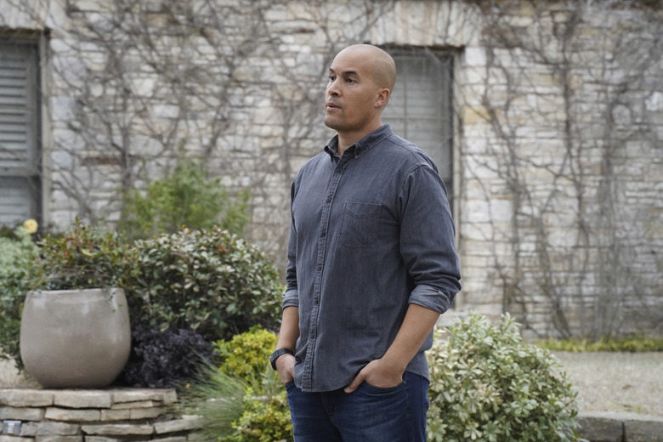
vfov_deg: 10.5
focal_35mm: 130
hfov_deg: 15.8
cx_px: 332
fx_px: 2394
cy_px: 221
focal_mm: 130
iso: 5000
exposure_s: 1/500
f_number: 8
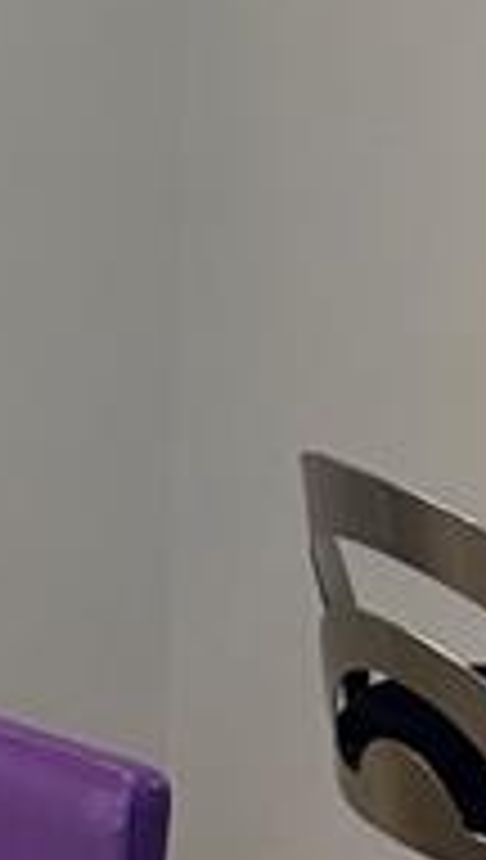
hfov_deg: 7.0
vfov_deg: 12.7
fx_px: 3742
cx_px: -738
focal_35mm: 164
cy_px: -279
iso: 200
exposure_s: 1/116
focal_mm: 6.76
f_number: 1.78
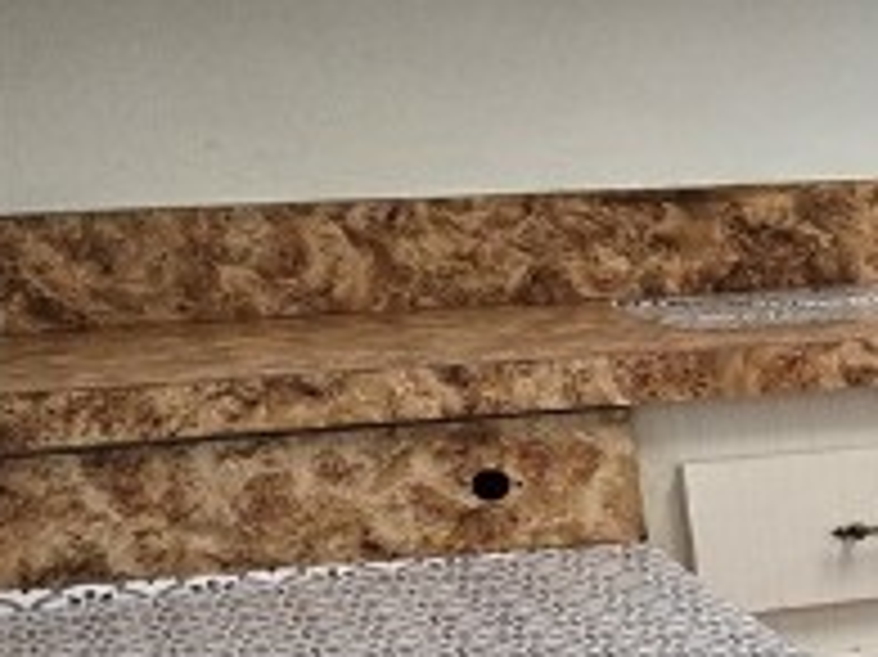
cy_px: 562
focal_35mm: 121
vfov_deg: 12.2
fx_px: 3067
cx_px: 2301
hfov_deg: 12.0
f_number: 1.8
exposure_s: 1/120
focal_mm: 5.4
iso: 200
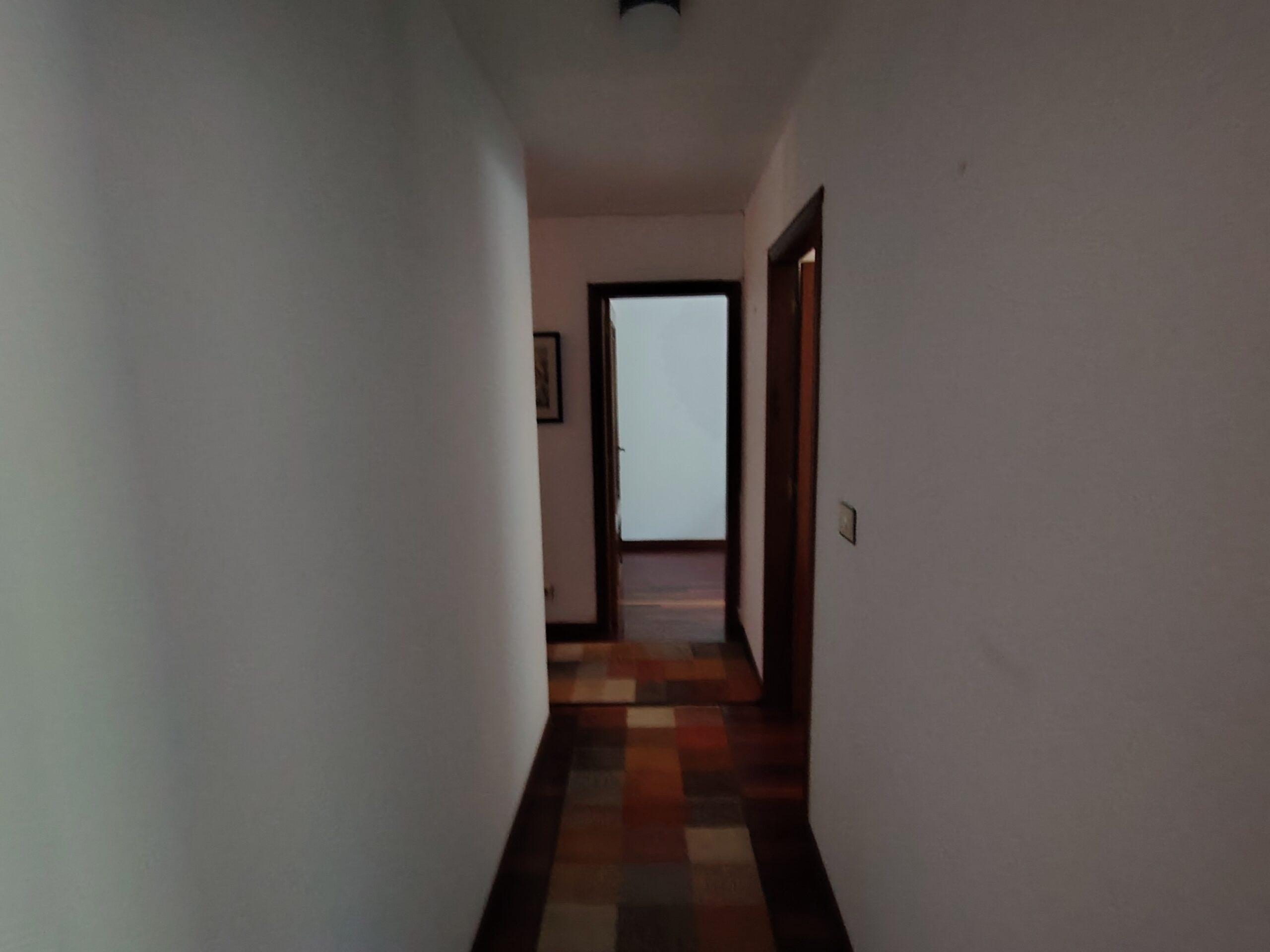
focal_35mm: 17
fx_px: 624
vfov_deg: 74.7
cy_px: 476
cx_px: 635
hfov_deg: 91.0
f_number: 2.2
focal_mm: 1.43
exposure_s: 1/20
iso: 688
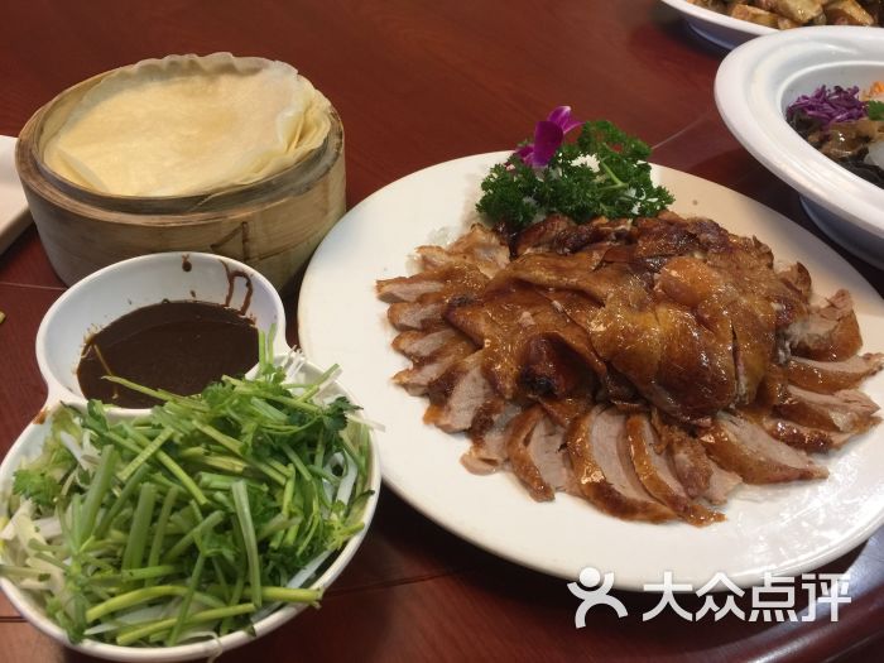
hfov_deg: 61.7
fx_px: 741
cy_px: 332
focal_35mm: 29
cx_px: 442
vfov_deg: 48.2
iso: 64
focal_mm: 4.15
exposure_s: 1/33
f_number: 2.2
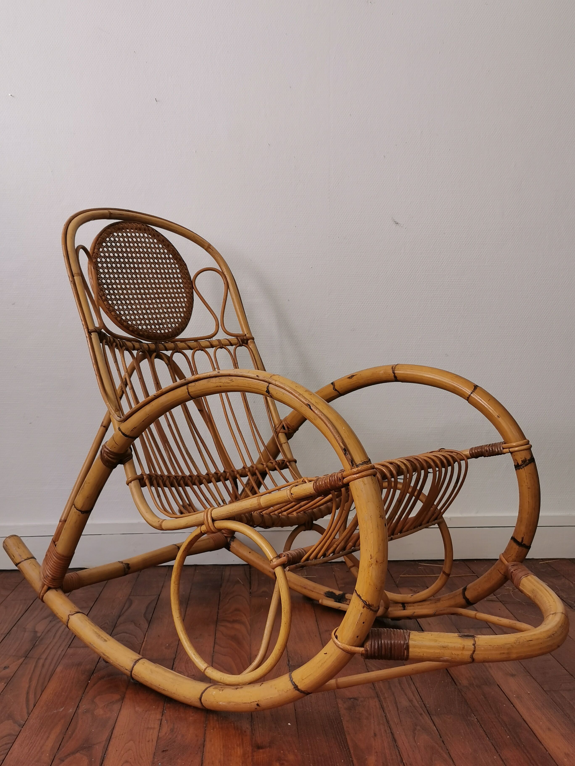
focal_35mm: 35
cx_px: 288
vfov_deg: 52.6
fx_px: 775
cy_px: 383
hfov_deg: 40.7
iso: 50
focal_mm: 5.58
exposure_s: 1/135
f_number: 1.8
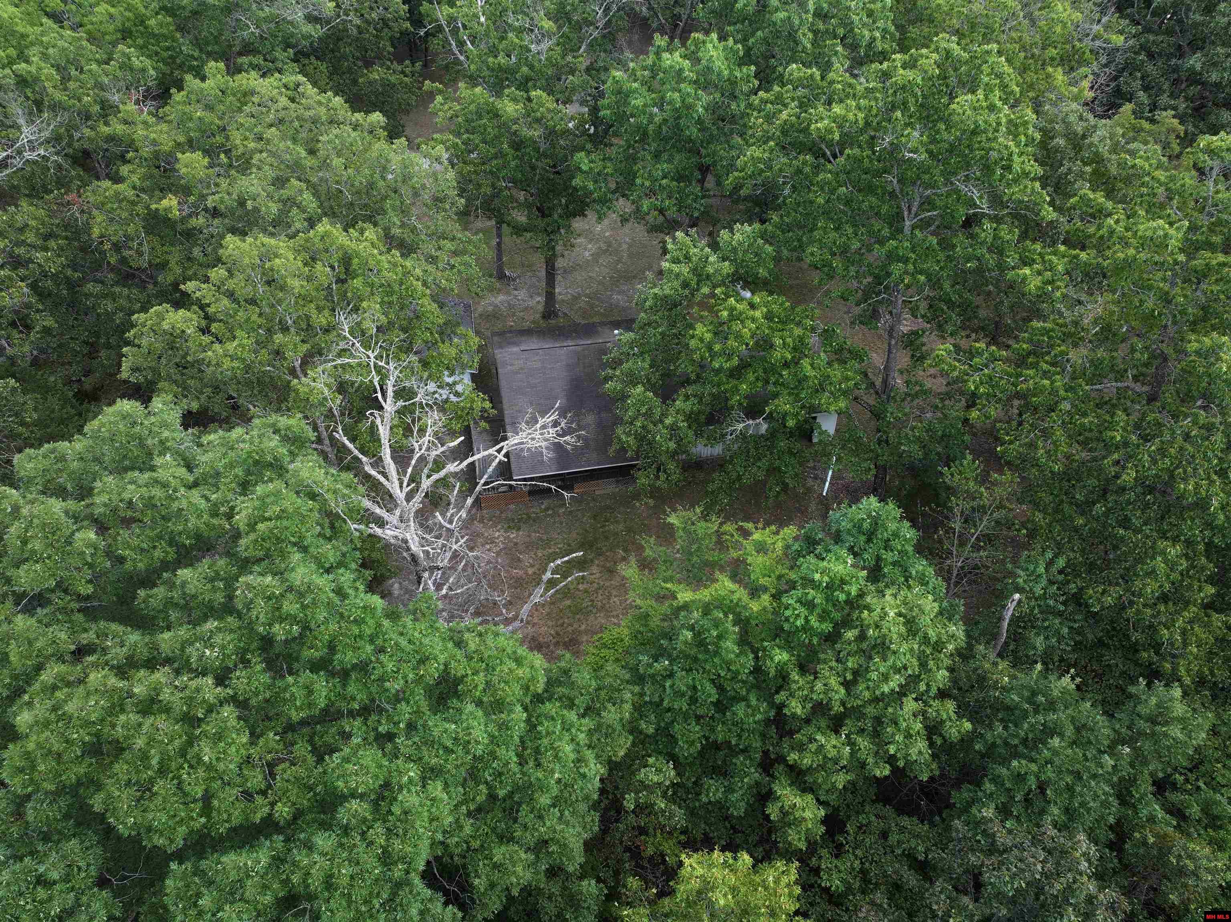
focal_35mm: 24
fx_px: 853
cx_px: 616
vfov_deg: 56.8
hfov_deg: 71.6
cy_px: 461
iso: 100
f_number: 2.8
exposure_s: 1/50
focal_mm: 12.29
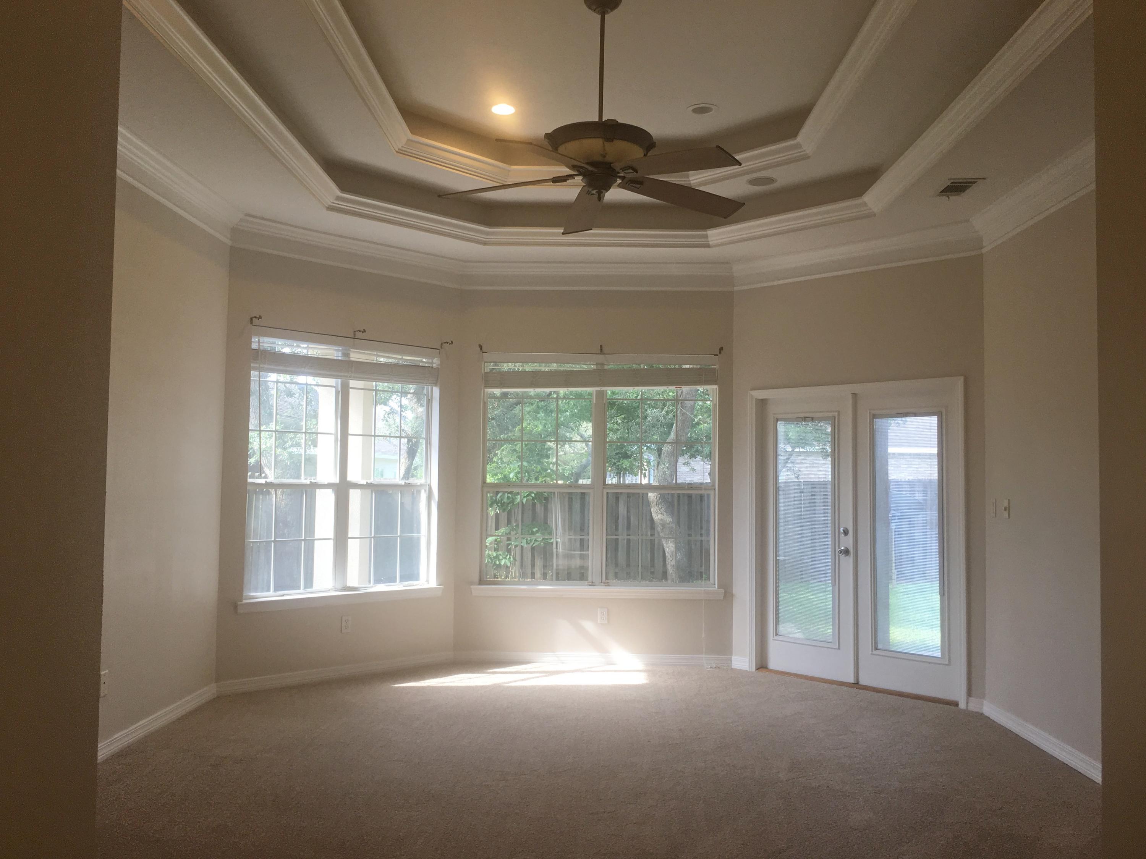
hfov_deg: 61.7
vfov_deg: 48.2
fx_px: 960
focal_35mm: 29
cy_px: 430
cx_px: 573
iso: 32
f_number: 2.2
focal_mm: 4.15
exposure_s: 1/60
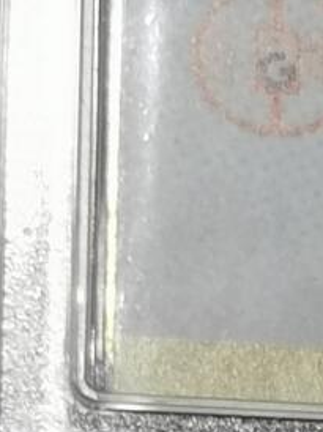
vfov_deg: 4.1
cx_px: 747
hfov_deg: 3.1
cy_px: 686
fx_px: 5981
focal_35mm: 480
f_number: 1.8
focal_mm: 5.58
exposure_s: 1/100
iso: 80
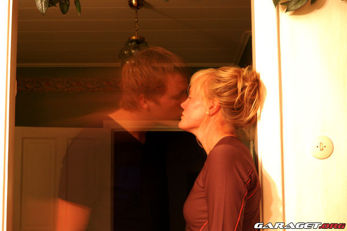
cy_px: 116
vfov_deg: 18.2
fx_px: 723
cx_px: 174
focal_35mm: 75
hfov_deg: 27.0
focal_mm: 50
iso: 1600
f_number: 9
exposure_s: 3.1
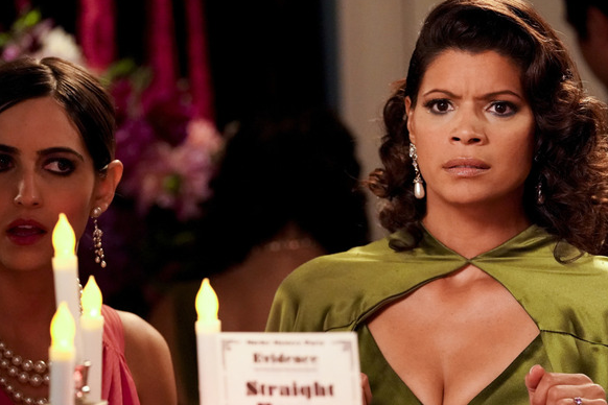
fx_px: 3530
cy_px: 259
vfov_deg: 6.6
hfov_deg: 9.8
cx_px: 356
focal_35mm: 209
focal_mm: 156
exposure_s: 1/160
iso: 10000
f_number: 3.5
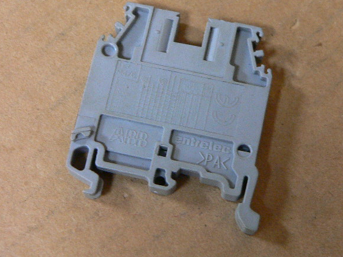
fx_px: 872
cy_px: 121
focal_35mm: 88
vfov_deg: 16.8
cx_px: 180
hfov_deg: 22.3
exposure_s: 1/13
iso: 200
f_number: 2.8
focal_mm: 10.5
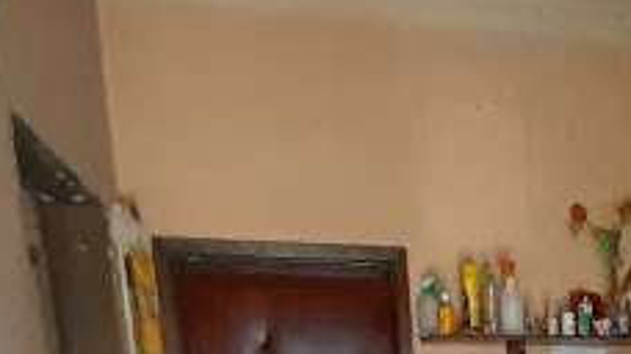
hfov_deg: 33.4
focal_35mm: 56
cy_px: 610
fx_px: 937
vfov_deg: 17.8
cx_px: 659
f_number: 2.2
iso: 200
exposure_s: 1/50
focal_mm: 1.13
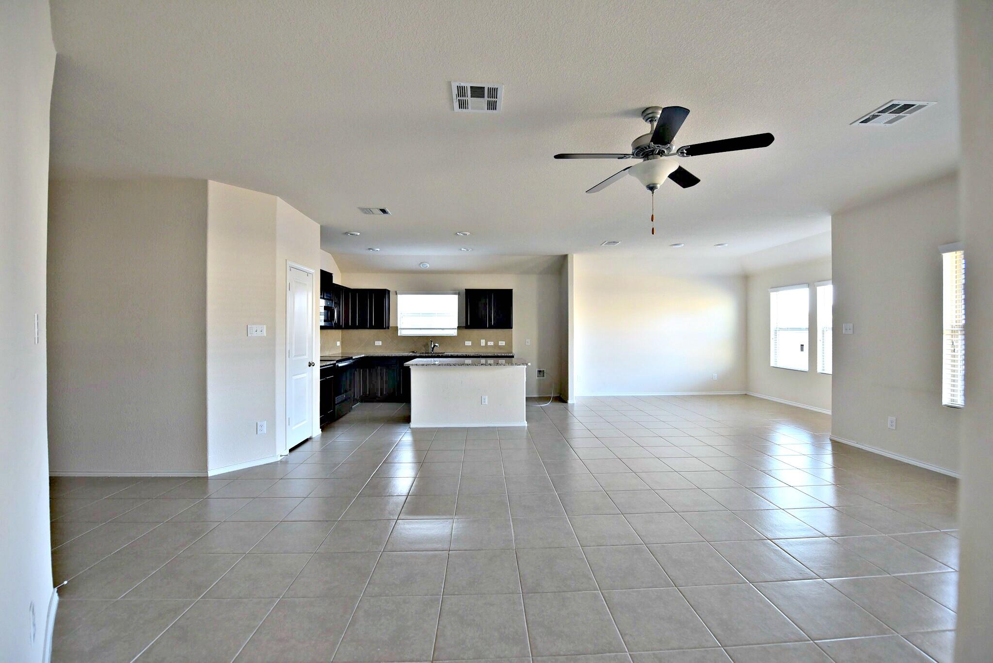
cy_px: 332
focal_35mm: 14
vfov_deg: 81.3
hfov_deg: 104.2
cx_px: 496
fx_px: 386
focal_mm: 14
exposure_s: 1/60
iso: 800
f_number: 3.5
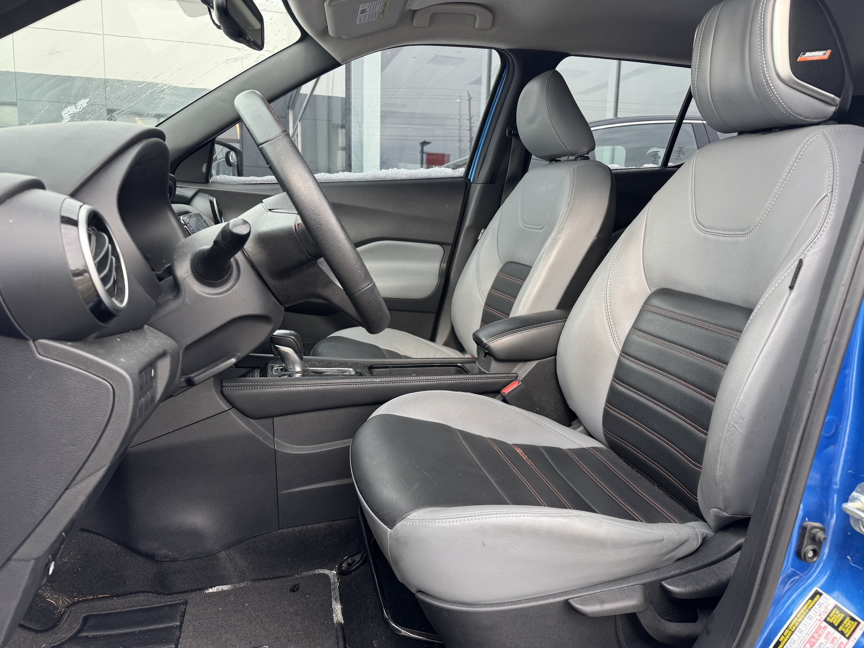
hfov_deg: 71.6
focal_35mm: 24
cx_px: 432
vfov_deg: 56.8
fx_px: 599
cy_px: 324
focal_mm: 6.76
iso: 80
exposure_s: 1/385
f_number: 1.78
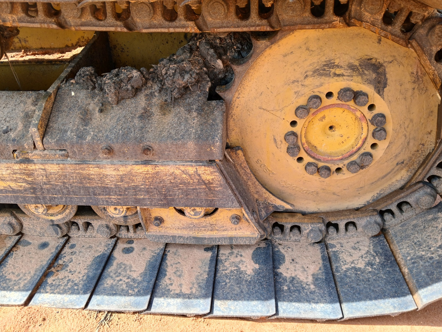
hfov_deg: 67.3
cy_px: 166
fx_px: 332
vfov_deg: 53.1
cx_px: 221
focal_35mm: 26
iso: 20
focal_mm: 3.98
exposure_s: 1/190
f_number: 1.8
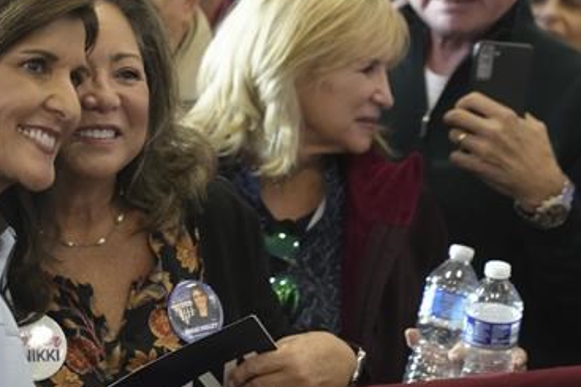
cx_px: 89
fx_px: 1999
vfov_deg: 11.0
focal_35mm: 124
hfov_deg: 16.4
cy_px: 221
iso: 6400
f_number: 4
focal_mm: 70
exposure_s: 1/160
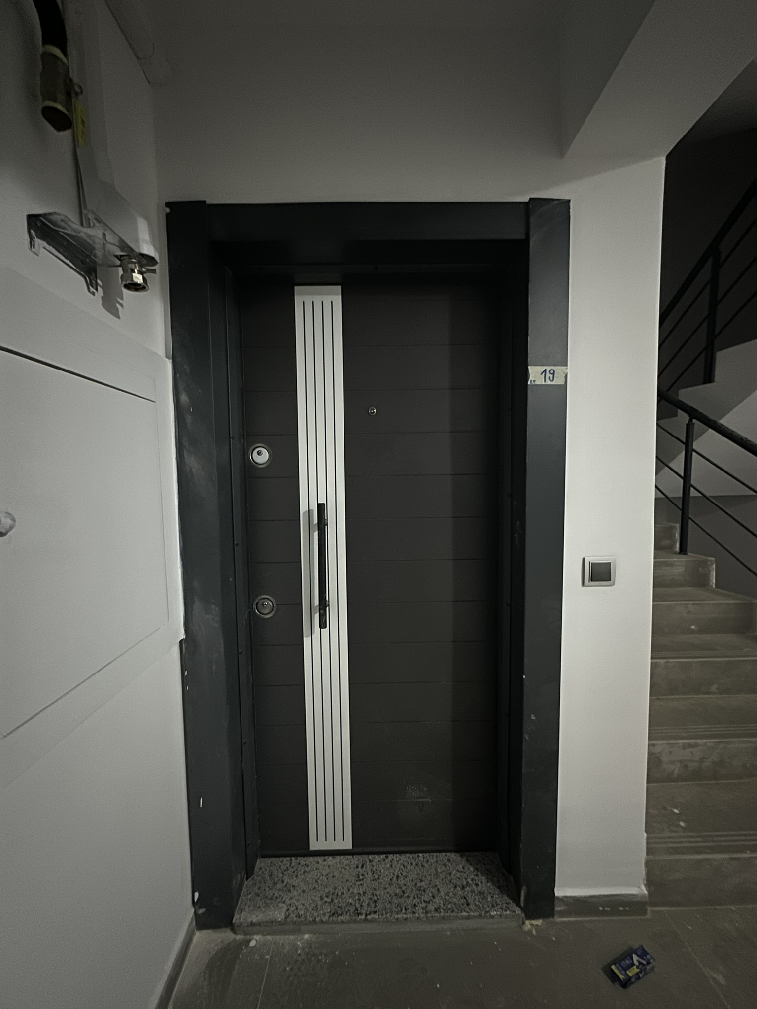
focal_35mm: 14
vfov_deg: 102.1
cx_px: 378
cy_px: 504
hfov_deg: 85.7
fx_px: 408
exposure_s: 1/25
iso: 1250
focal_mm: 2.22
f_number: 2.2
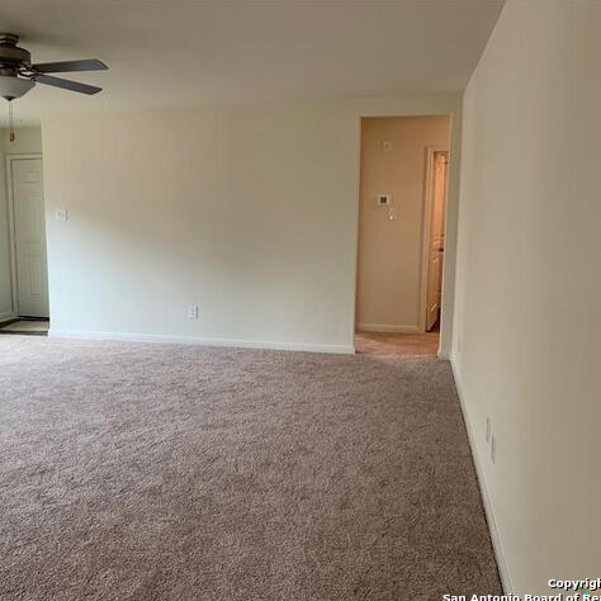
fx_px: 609
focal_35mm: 31
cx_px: 243
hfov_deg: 52.2
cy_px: 302
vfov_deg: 52.5
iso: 50
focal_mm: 4.25
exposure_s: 1/60
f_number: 1.8
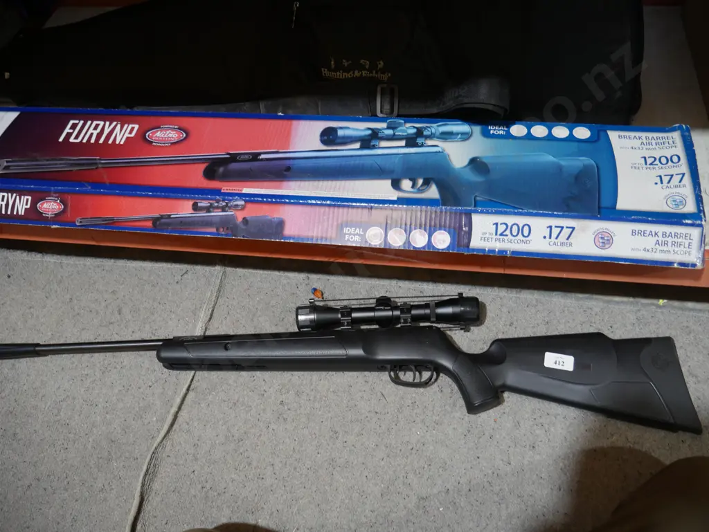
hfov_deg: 63.4
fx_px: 574
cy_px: 266
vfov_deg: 49.8
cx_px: 354
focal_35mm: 28
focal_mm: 14
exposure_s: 1/60
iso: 320
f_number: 3.5
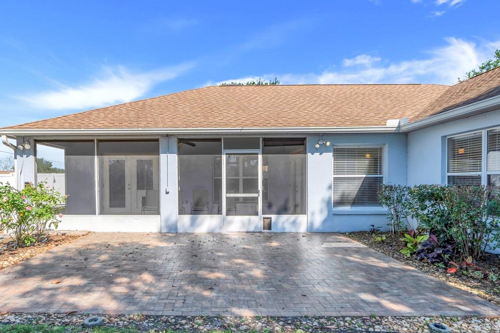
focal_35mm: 22
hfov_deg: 78.1
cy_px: 181
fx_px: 305
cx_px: 211
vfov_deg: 57.1
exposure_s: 1/50
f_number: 9
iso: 250
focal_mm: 16
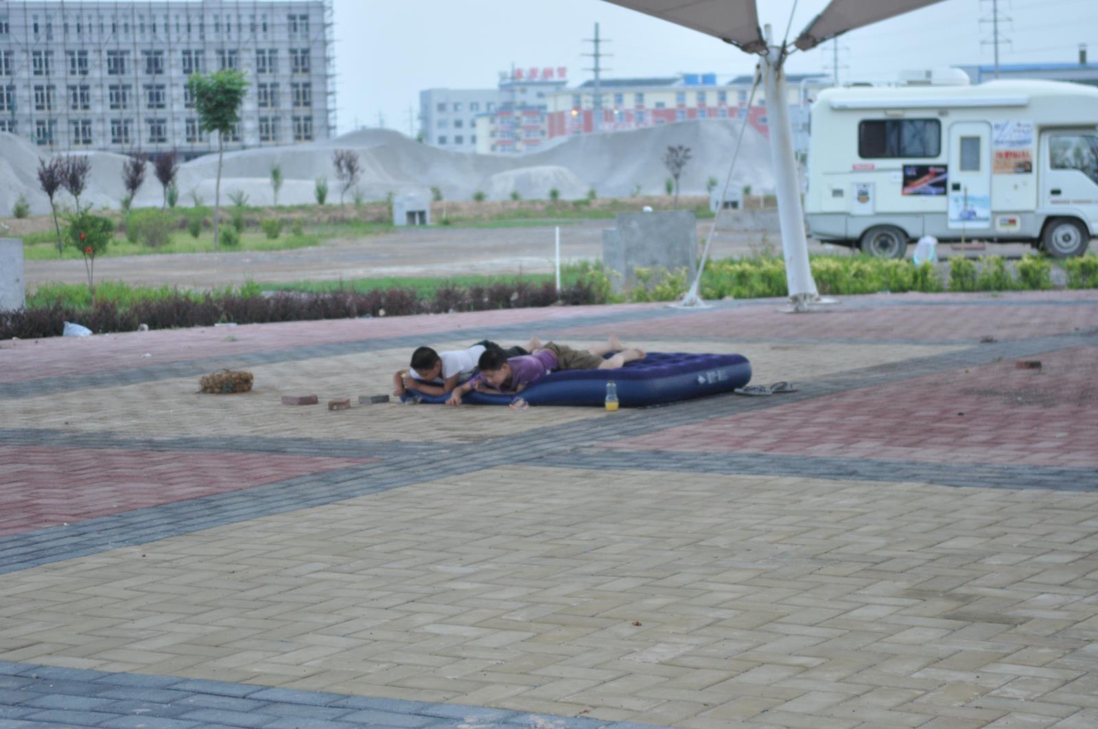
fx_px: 2513
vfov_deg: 16.5
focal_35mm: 82
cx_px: 549
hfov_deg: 24.6
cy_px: 364
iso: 640
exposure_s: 1/30
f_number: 2.8
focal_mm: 55
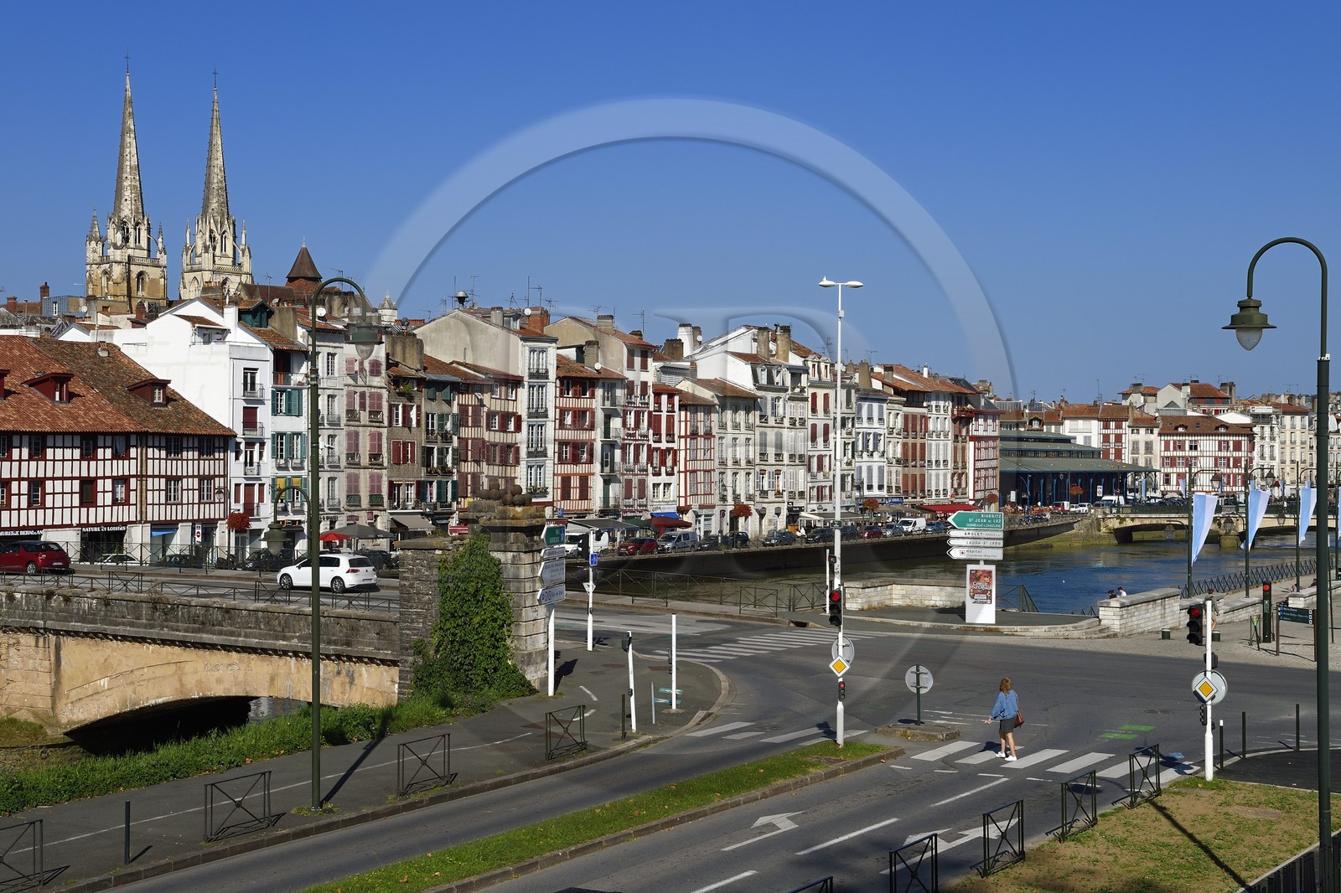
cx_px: 670
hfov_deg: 38.2
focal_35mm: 52
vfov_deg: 26.0
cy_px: 446
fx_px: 1936
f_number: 16
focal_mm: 52
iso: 200
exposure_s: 1/200
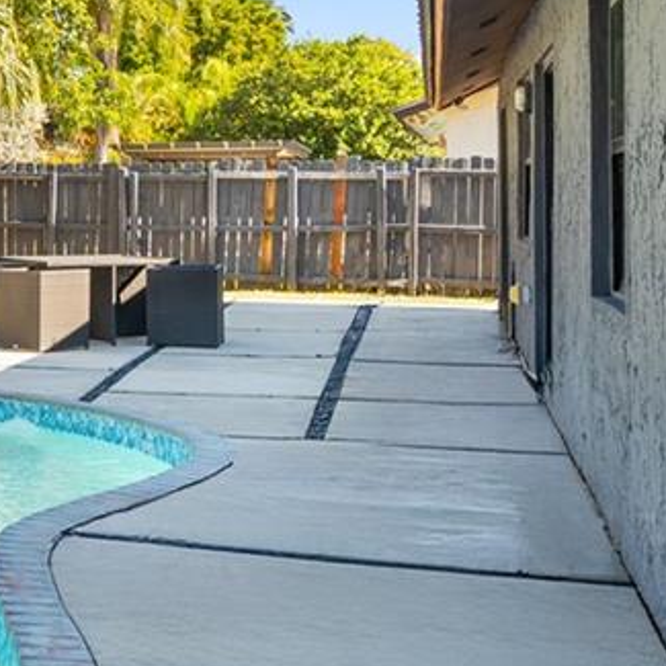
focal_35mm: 67
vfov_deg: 25.5
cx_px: -471
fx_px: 1458
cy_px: 201
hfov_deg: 20.0
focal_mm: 16
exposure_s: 1/40
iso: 100
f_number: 5
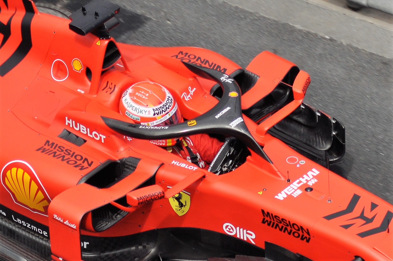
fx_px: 1390
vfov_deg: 10.7
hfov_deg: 16.1
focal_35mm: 128
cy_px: 130
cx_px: 196
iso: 400
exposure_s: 1/1600
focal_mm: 85
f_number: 6.3
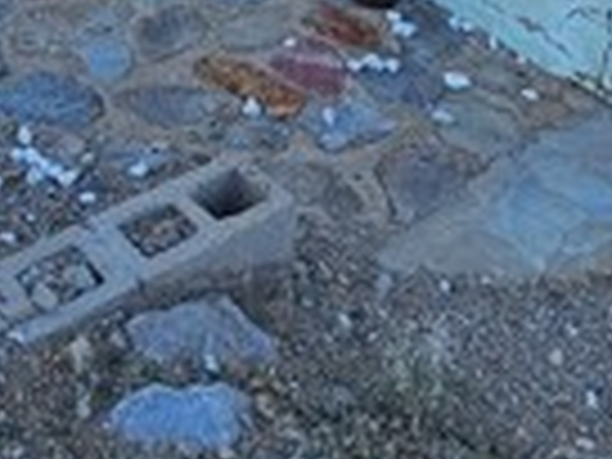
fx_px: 1078
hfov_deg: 31.2
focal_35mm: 61
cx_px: 162
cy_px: -414
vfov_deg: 18.0
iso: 50
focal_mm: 2.2
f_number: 2.2
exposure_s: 1/385
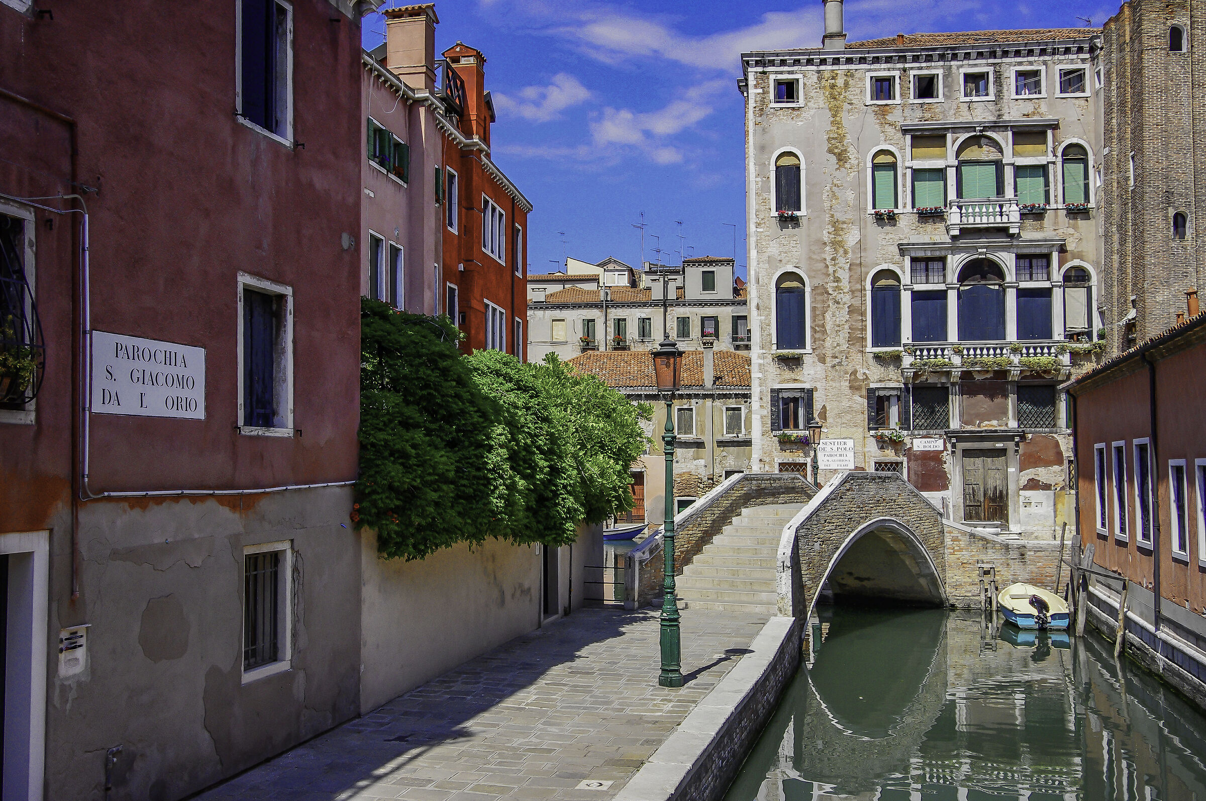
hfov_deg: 55.9
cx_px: 603
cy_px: 400
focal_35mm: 34
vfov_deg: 38.8
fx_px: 1138
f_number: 11
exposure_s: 1/400
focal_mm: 23
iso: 400
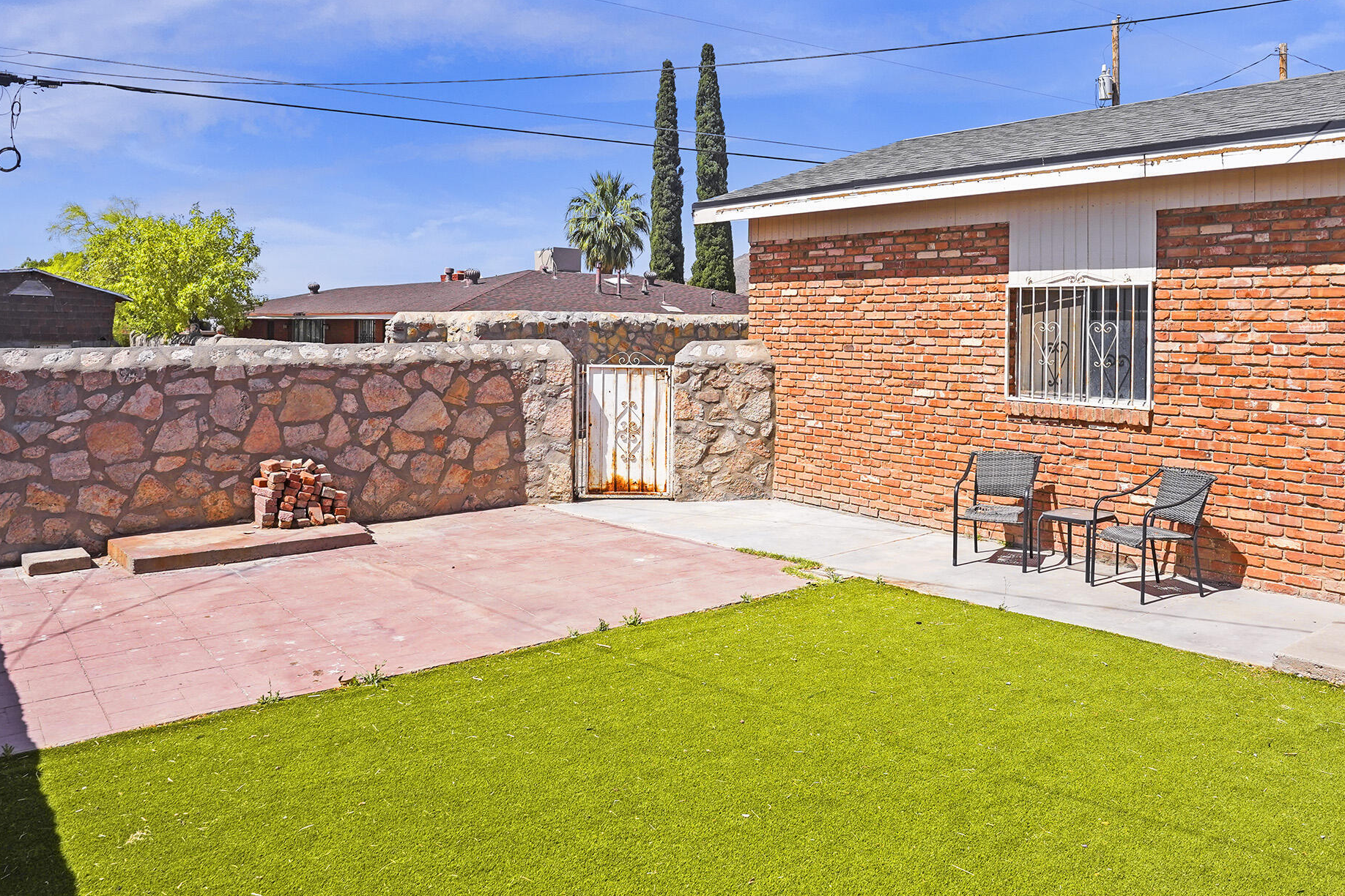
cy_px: 409
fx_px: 934
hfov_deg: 71.4
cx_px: 722
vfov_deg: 51.2
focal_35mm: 25
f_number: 8
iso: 250
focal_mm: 17
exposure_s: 1/200
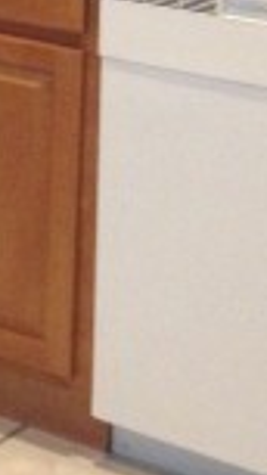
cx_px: -407
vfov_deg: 12.9
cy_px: -165
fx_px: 2015
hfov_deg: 7.1
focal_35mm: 160
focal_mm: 4.28
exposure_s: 1/16
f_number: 2.4
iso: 250
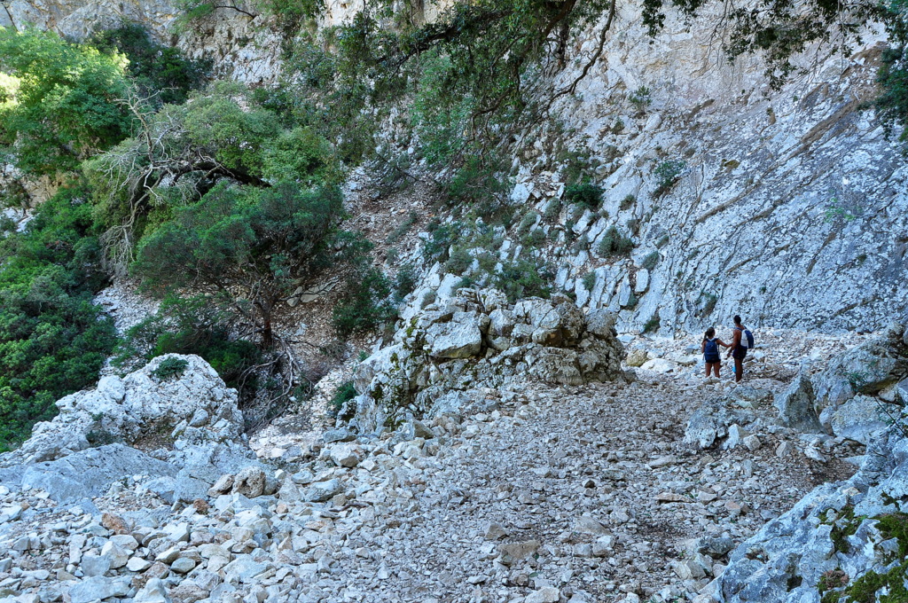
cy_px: 302
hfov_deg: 67.4
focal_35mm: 27
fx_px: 680
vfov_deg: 47.8
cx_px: 454
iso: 400
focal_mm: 18
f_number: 11
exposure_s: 1/20
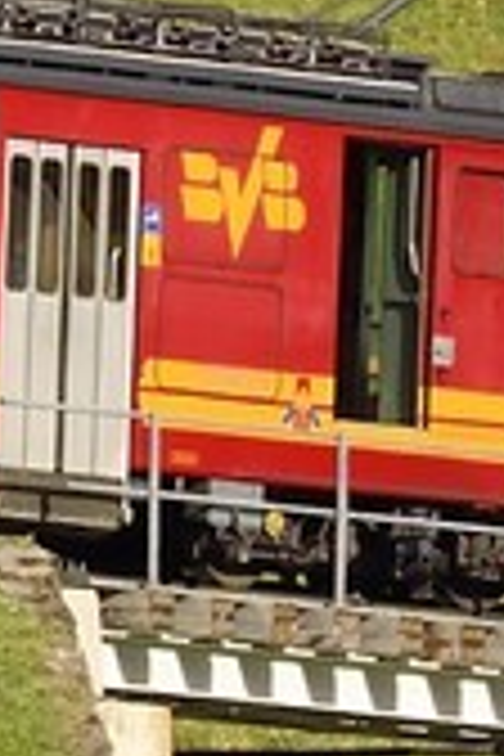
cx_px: -1768
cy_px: -1426
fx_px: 31959
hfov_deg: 0.9
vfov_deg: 1.4
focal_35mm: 1522
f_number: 7.1
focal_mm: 160
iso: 200
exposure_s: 1/400
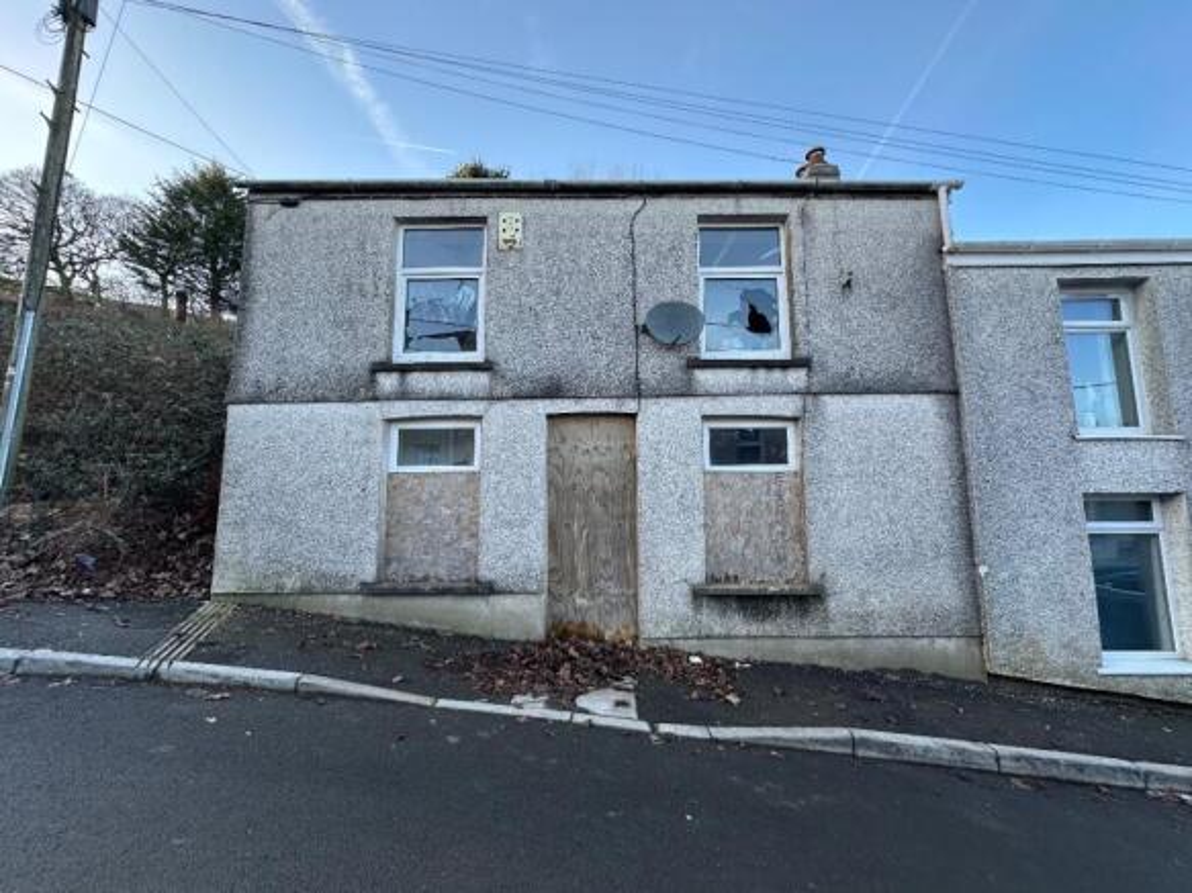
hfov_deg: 102.1
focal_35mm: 14
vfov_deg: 85.7
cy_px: 446
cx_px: 596
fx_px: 482
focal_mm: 2.22
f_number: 2.2
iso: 40
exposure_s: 1/189
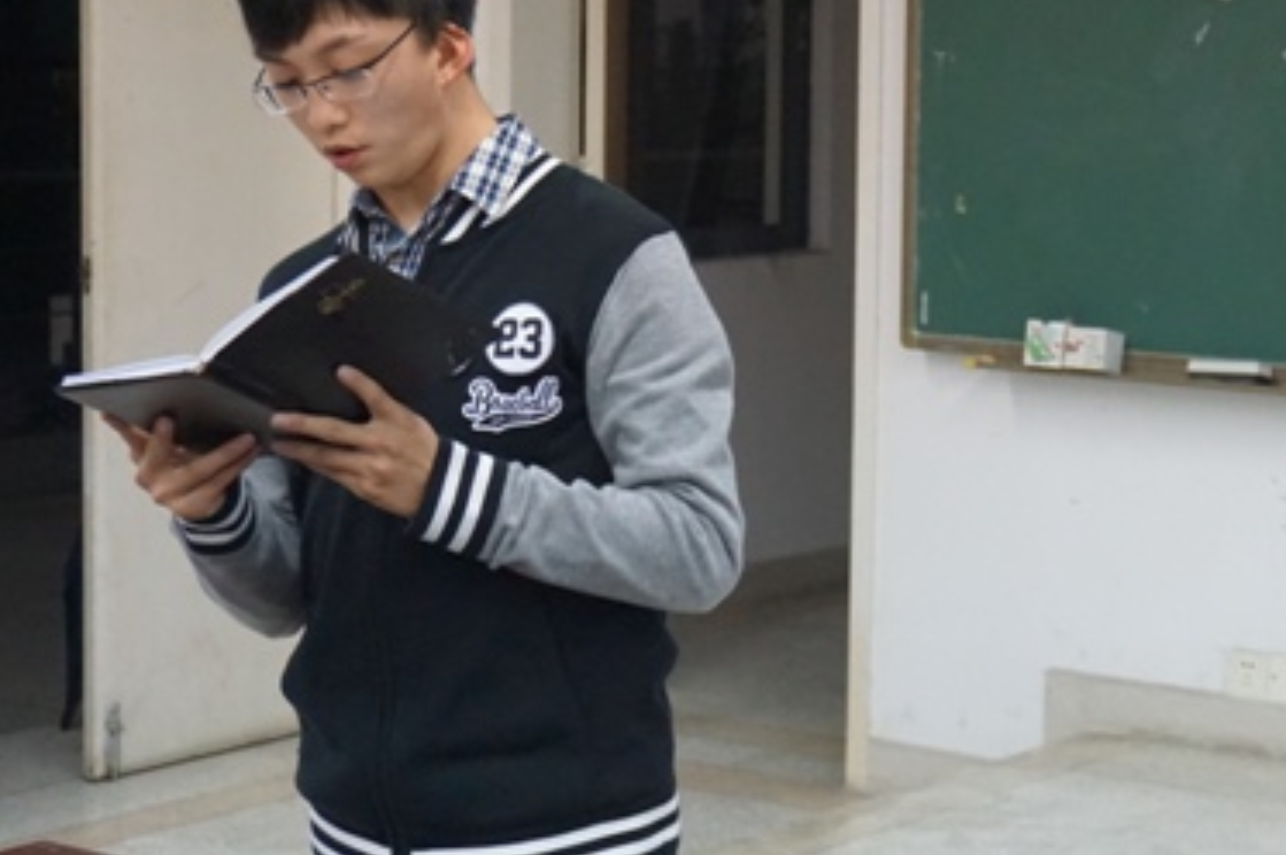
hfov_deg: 21.6
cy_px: 367
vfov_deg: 14.7
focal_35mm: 93
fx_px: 3319
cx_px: 1052
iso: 3200
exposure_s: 1/160
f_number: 5
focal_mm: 34
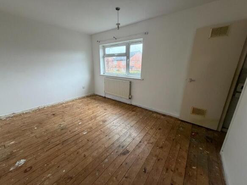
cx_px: 124
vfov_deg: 85.7
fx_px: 100
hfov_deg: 102.1
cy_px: 92
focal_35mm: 14
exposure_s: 1/60
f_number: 2.2
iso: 320
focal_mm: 2.22
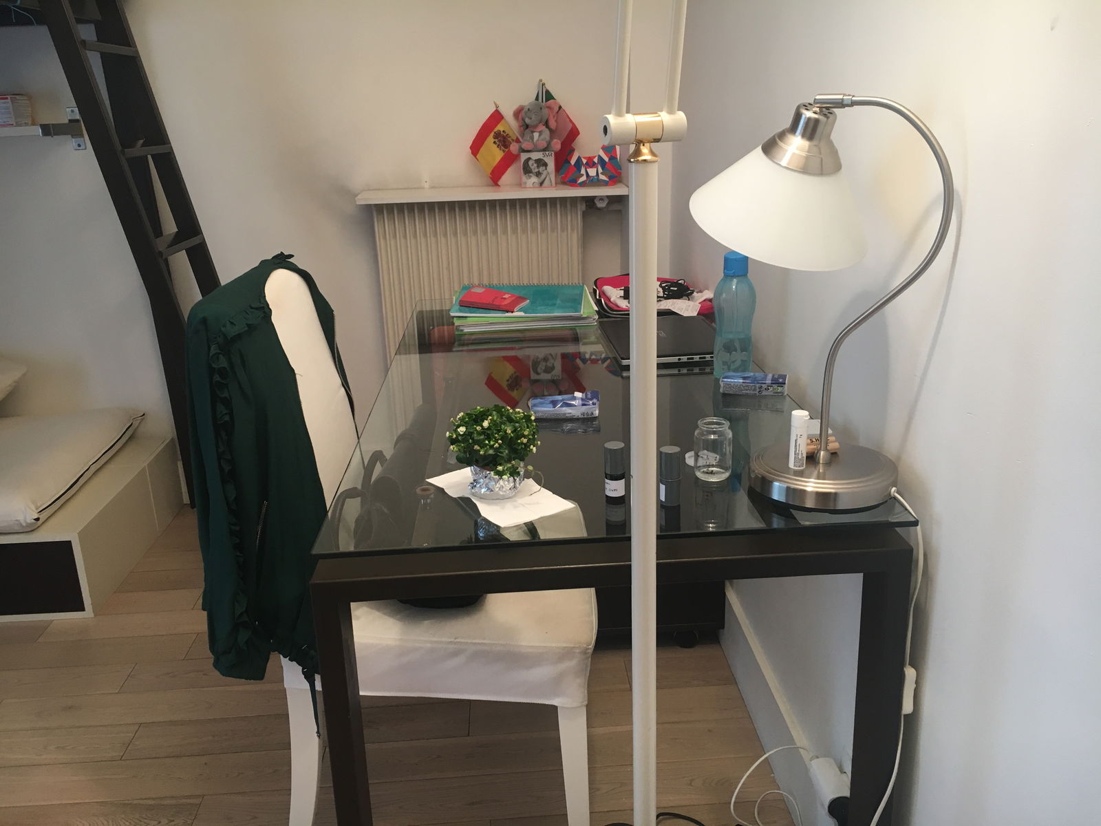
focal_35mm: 29
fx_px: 922
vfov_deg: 48.2
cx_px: 550
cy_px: 413
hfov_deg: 61.7
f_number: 2.2
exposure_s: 1/33
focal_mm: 4.15
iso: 100
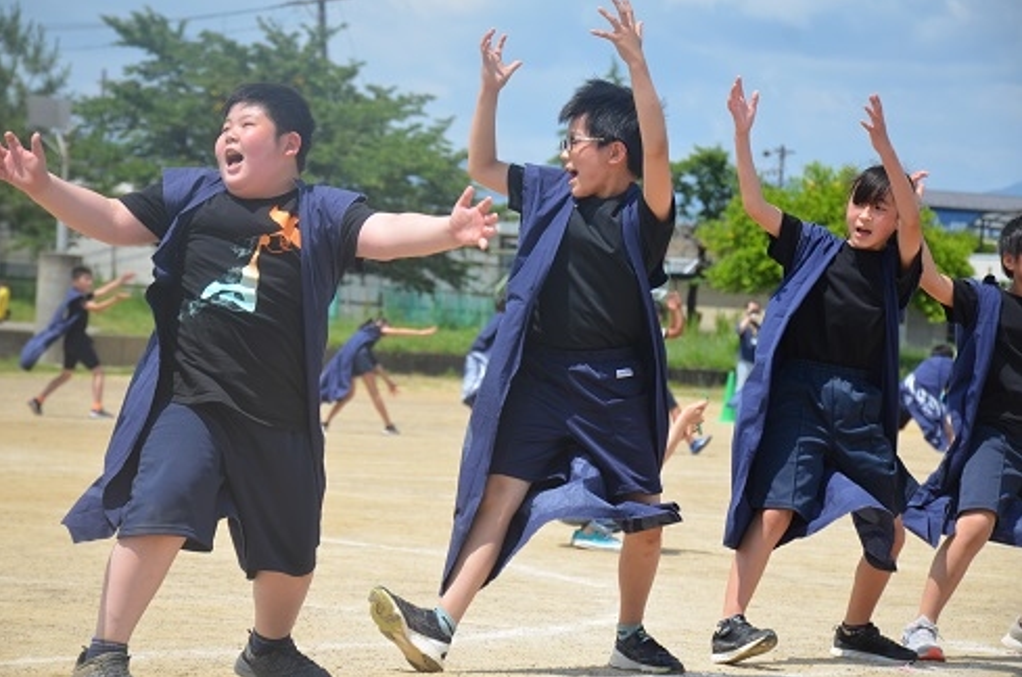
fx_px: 3910
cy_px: 337
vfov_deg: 9.9
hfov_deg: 14.9
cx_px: 502
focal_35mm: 138
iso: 200
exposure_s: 1/800
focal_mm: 90
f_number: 7.1
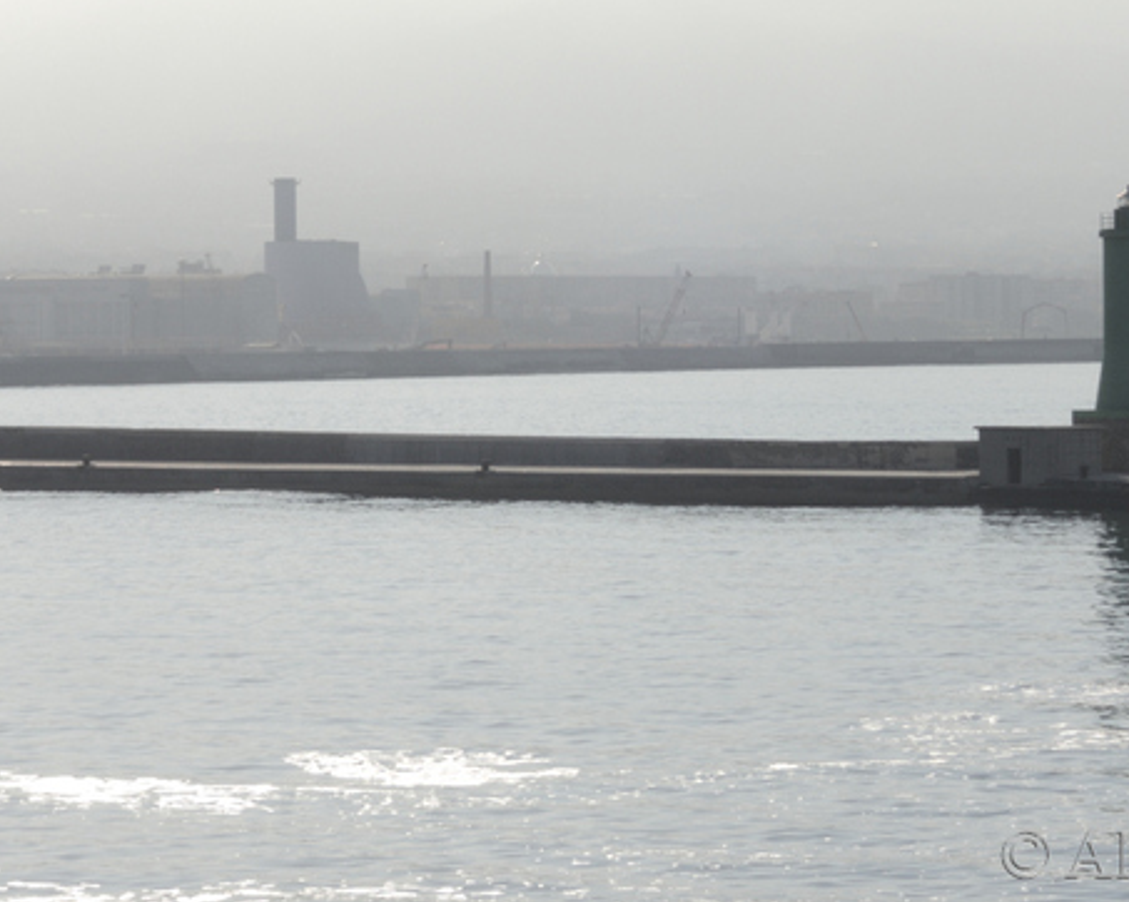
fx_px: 6045
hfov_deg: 10.7
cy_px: 260
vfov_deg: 8.5
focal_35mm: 181
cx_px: 713
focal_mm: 25.5
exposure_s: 1/400
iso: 100
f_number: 8
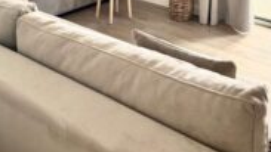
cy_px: -83
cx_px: 173
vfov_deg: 18.4
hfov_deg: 36.3
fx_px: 410
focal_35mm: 57
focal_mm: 6.86
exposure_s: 1/121
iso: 64
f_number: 1.78
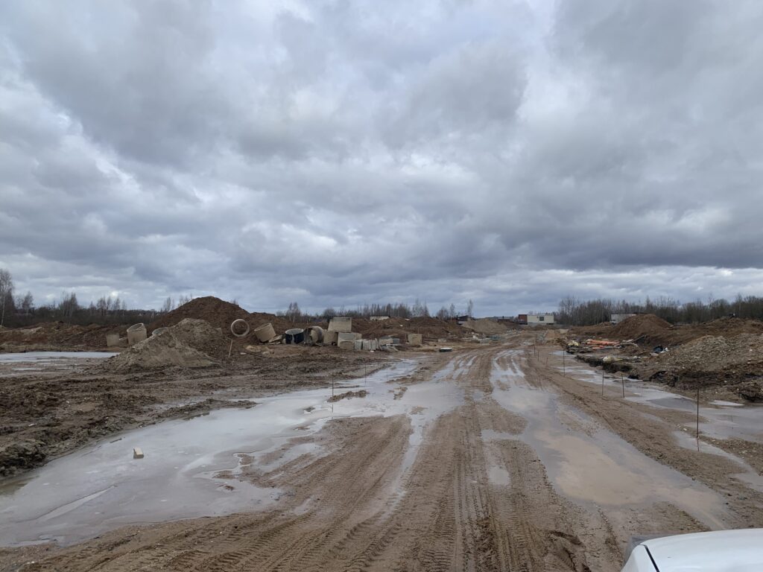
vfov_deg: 53.1
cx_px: 382
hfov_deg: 67.3
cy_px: 286
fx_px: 573
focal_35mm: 26
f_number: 1.8
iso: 25
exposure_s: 1/1880
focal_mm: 4.25
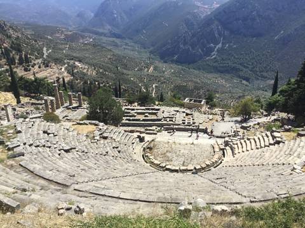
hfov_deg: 58.4
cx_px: 152
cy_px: 114
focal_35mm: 31
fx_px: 273
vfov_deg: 45.4
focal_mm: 3.3
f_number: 2.4
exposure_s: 1/1116
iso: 25
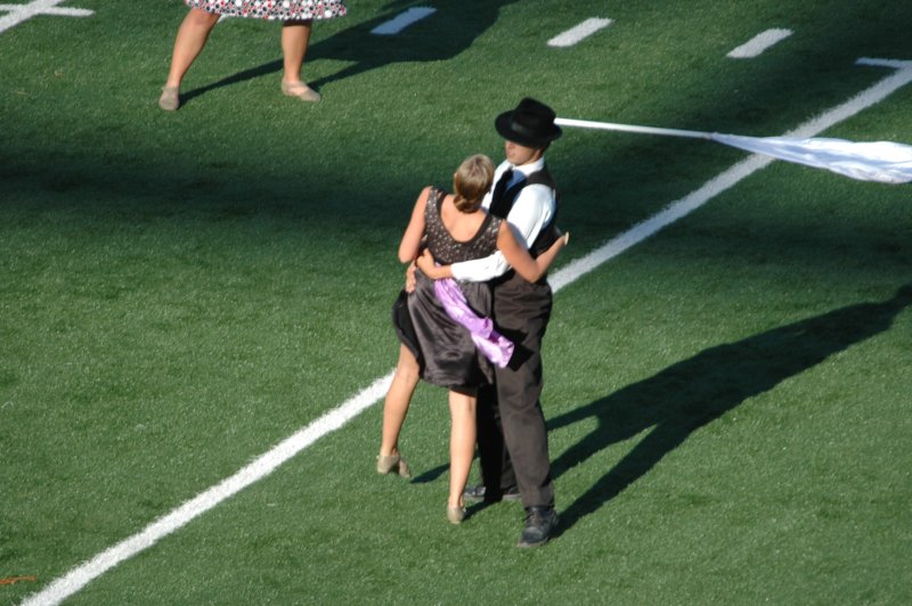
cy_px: 303
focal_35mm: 600
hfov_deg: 3.4
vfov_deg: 2.3
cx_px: 456
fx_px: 15187
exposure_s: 1/500
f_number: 5.6
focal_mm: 400
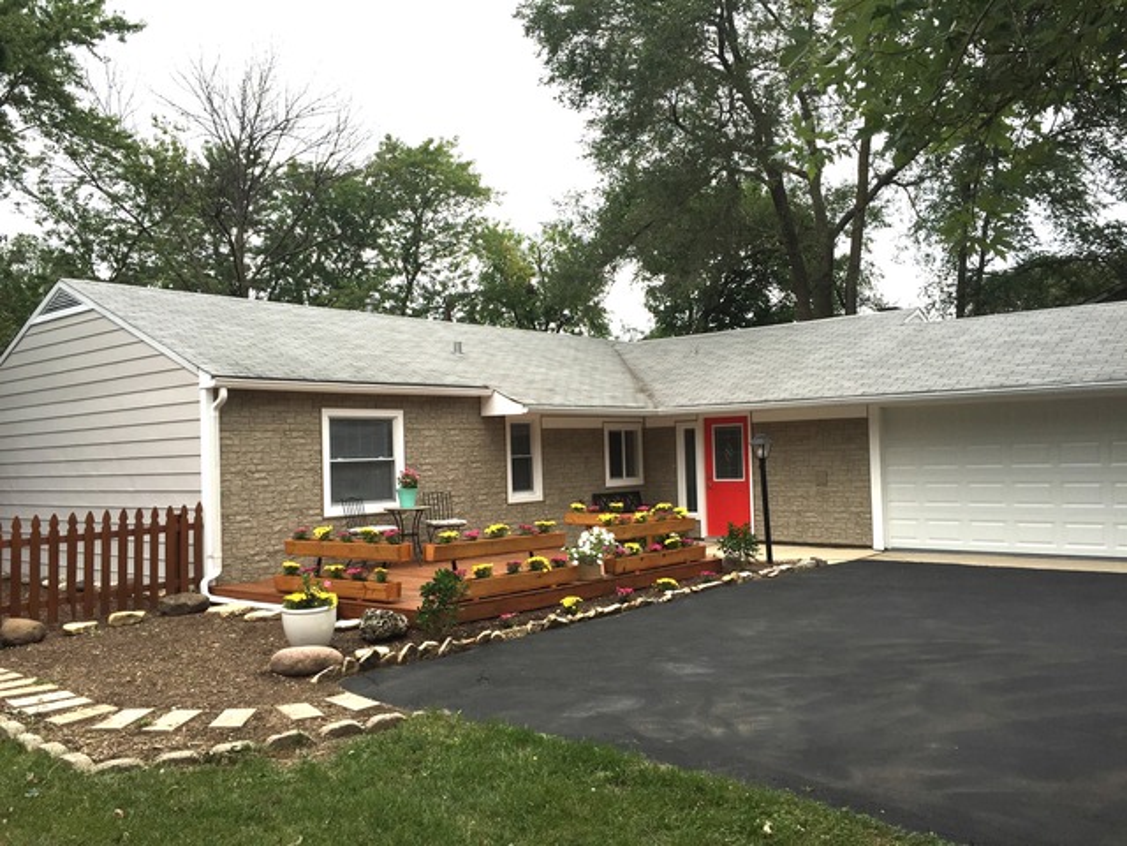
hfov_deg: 61.7
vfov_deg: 48.2
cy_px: 423
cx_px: 564
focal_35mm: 29
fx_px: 944
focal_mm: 4.15
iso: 32
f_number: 2.2
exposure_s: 1/791
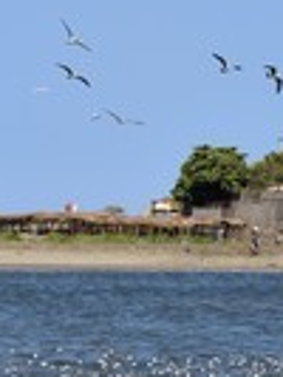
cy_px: 227
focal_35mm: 607
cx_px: 88
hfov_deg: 2.5
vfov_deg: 3.3
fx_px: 6606
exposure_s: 1/400
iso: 200
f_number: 14
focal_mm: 200
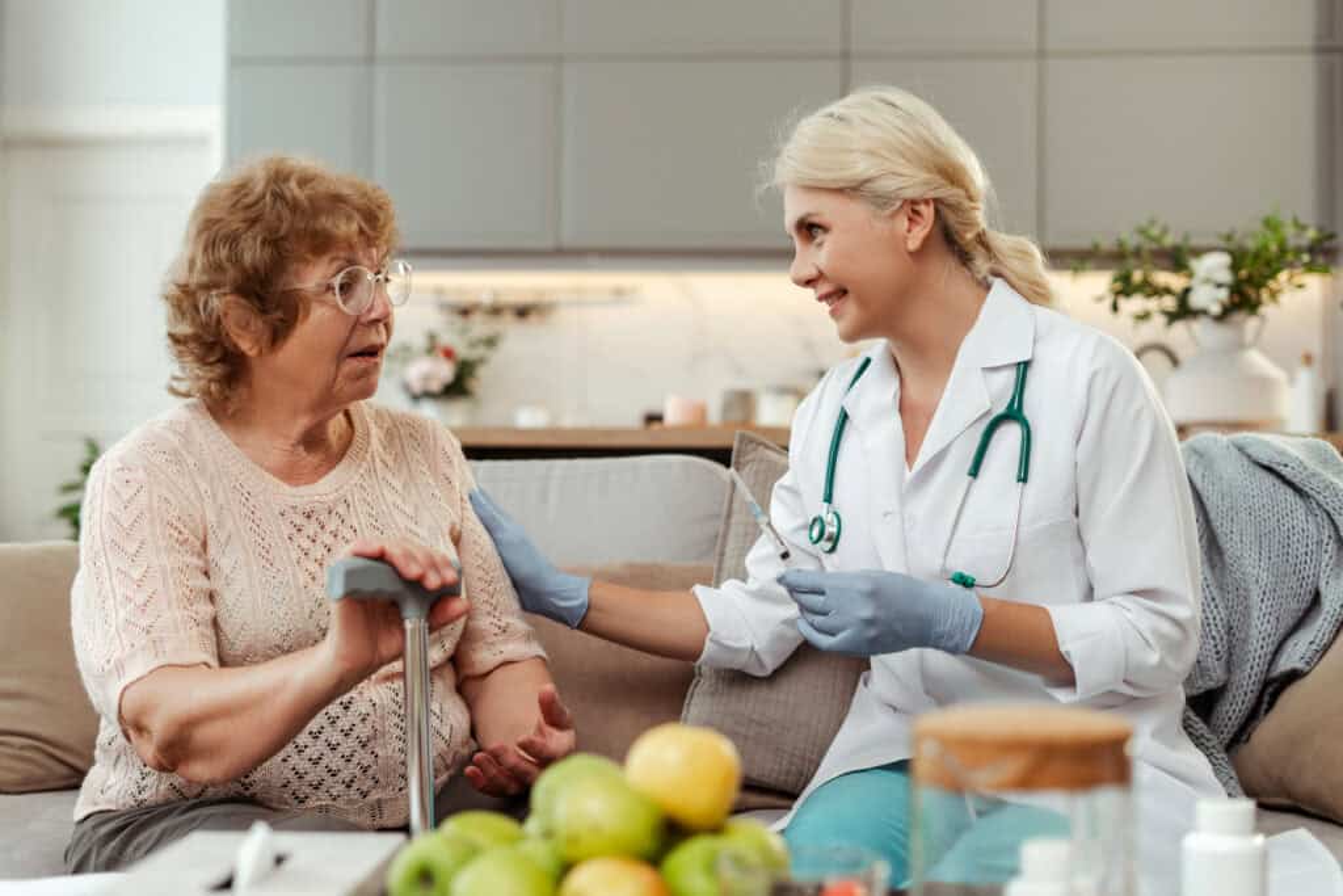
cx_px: 672
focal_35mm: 50
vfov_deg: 27.0
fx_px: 1865
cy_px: 448
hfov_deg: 39.6
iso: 320
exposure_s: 1/160
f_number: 2.5
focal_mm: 50
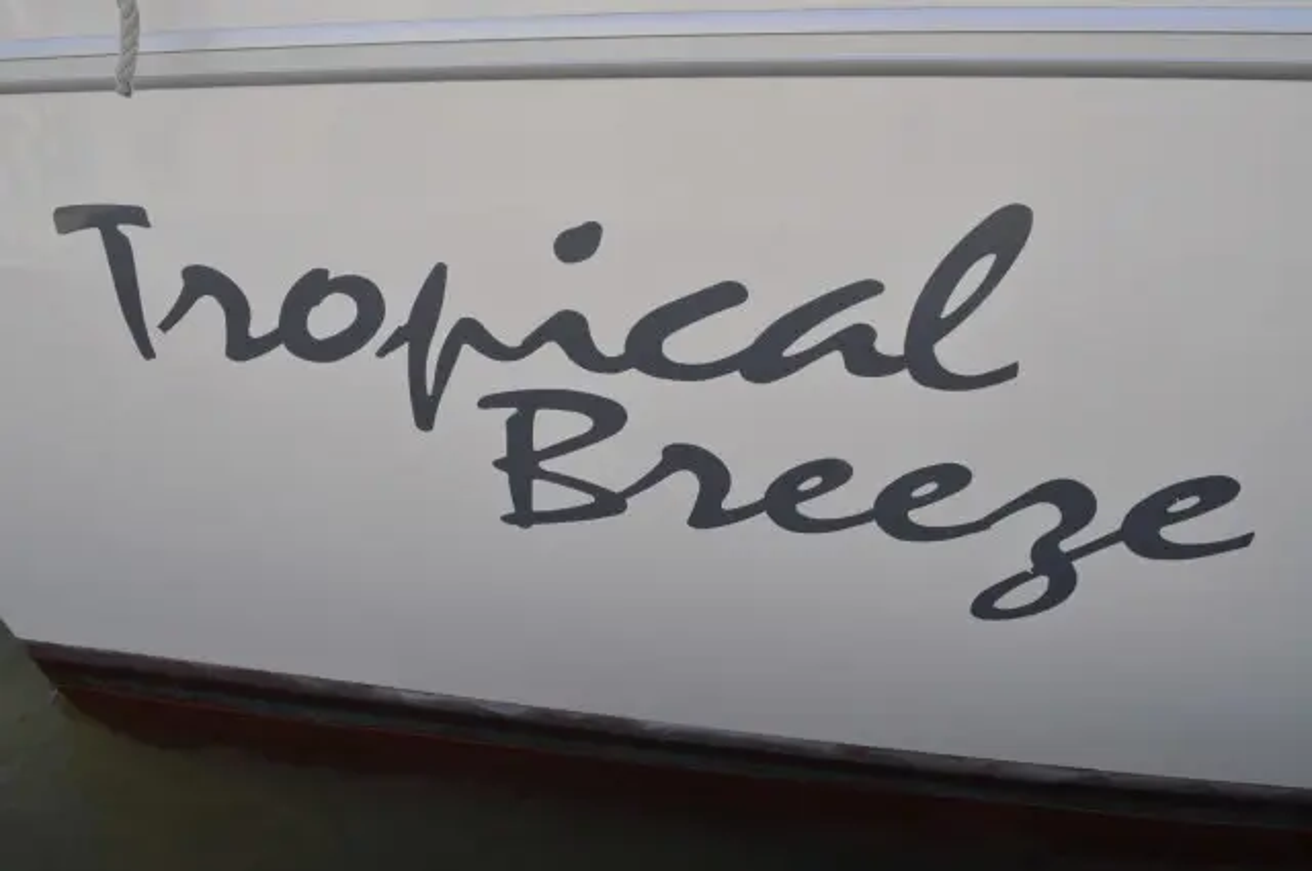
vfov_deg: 43.5
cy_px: 436
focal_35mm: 30
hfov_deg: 62.0
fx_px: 1092
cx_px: 656
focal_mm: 20
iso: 200
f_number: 9
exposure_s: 1/320
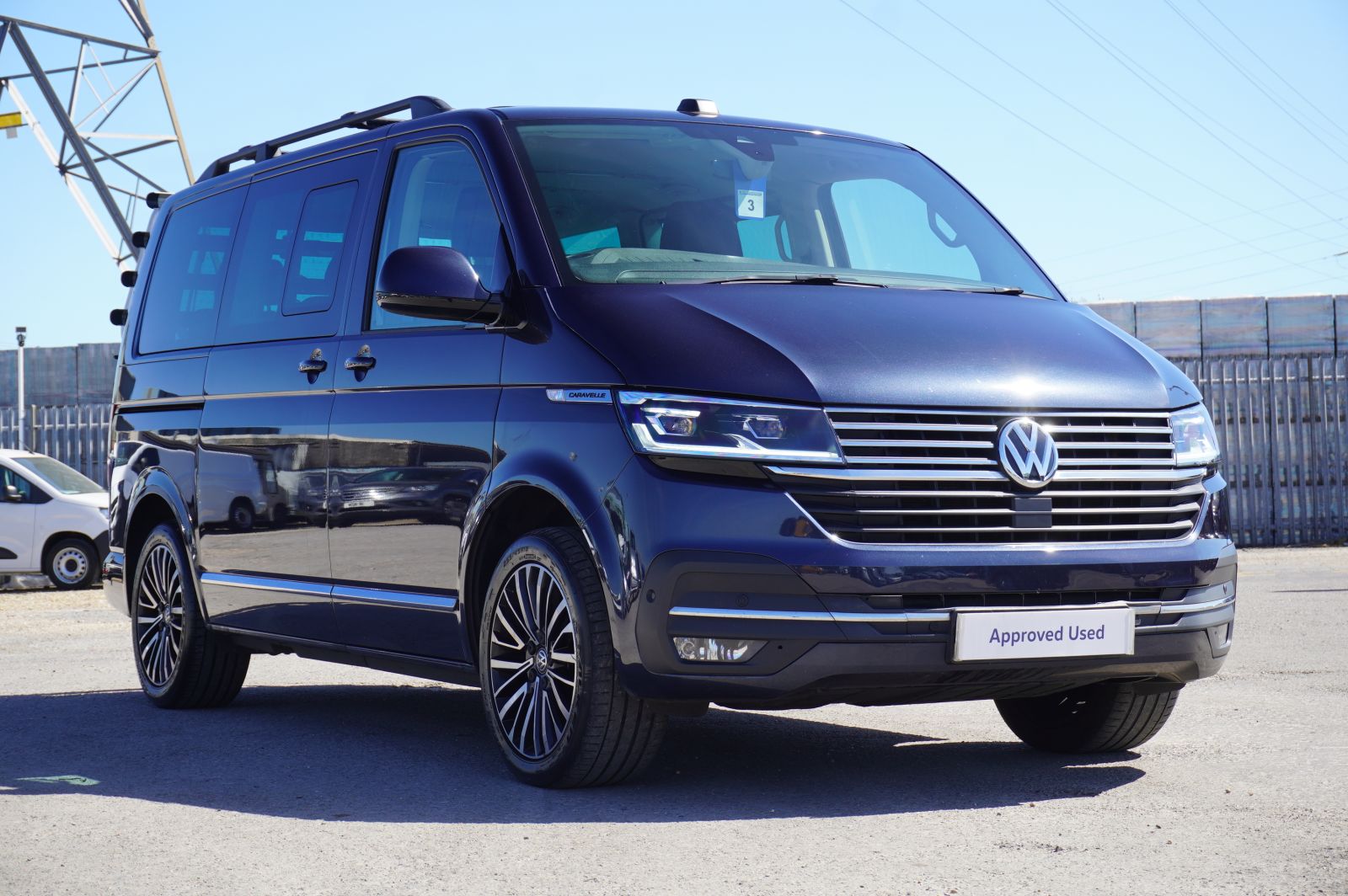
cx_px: 674
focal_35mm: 69
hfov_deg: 29.3
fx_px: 2581
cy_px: 448
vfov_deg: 19.7
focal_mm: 46
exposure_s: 1/100
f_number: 7.1
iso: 100
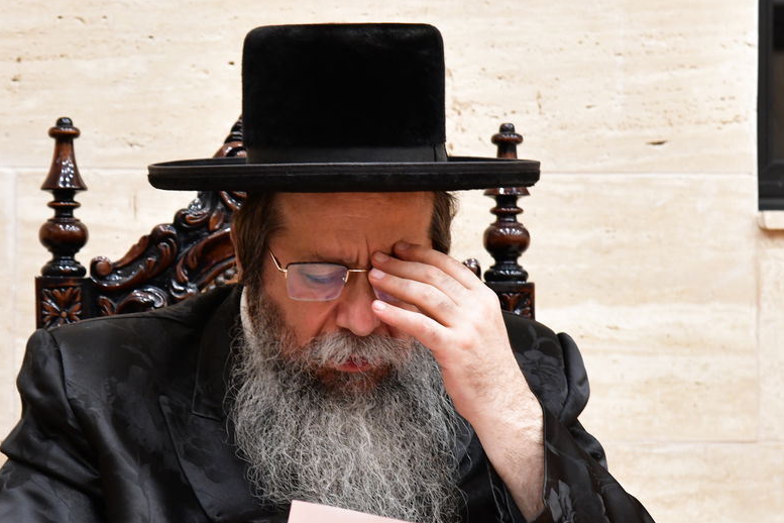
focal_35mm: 155
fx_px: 3375
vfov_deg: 8.9
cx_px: 265
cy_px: 290
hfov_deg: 13.2
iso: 2500
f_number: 5.6
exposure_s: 1/100
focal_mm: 86
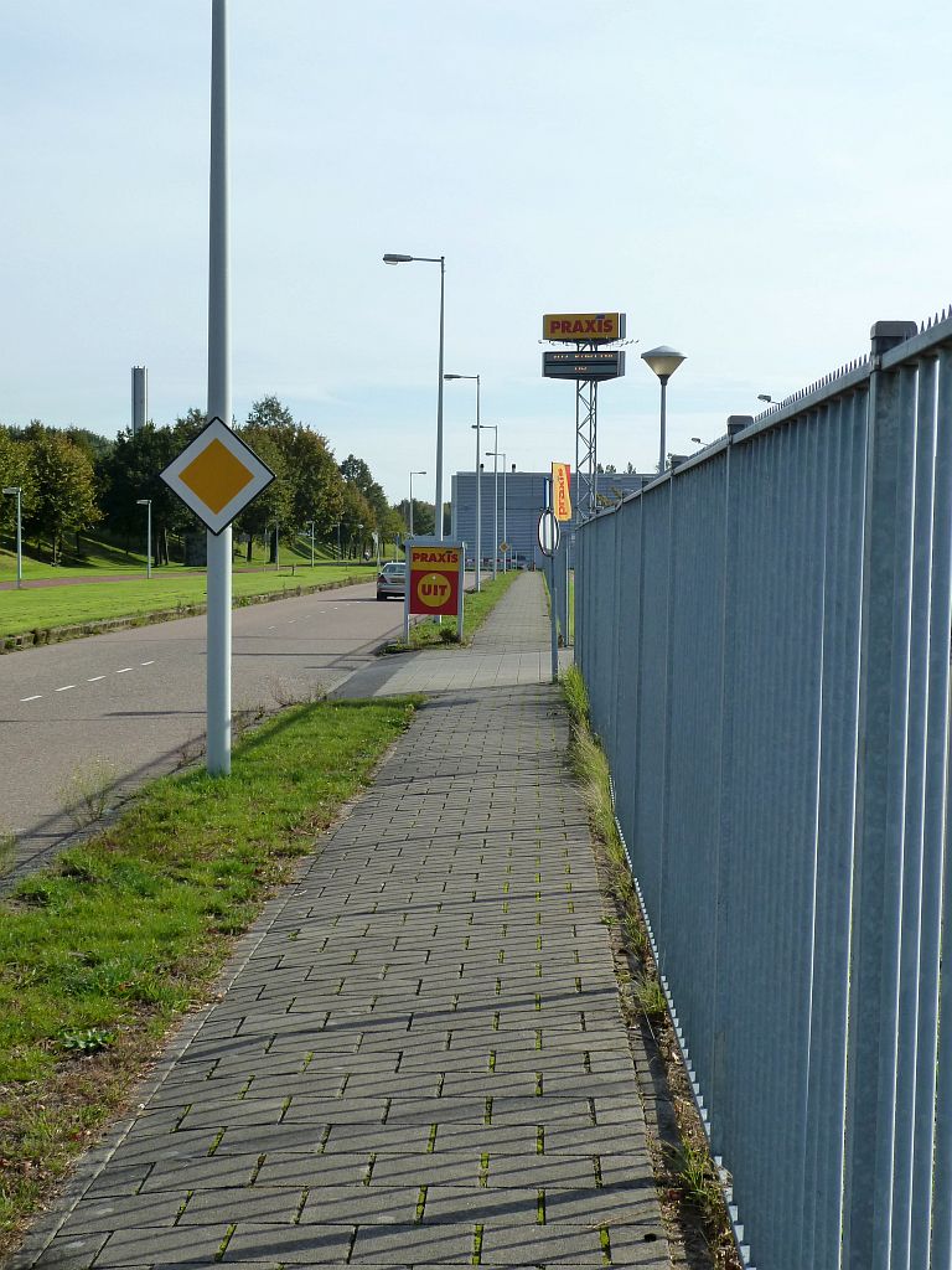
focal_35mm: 55
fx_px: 2017
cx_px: 476
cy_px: 635
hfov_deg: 26.6
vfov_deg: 34.9
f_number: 3.9
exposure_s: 1/500
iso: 125
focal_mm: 9.1
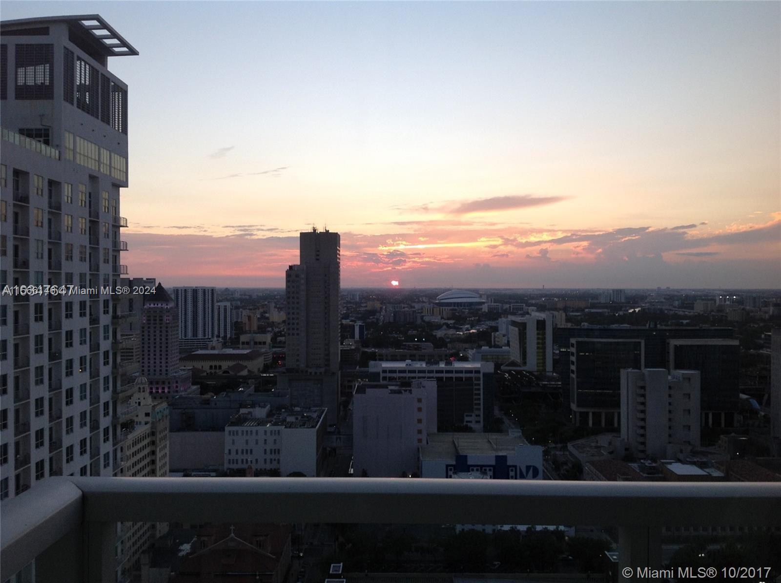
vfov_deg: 40.6
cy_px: 292
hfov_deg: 52.7
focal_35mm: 35
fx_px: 788
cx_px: 390
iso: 50
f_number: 2.4
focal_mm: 4.28
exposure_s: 1/132
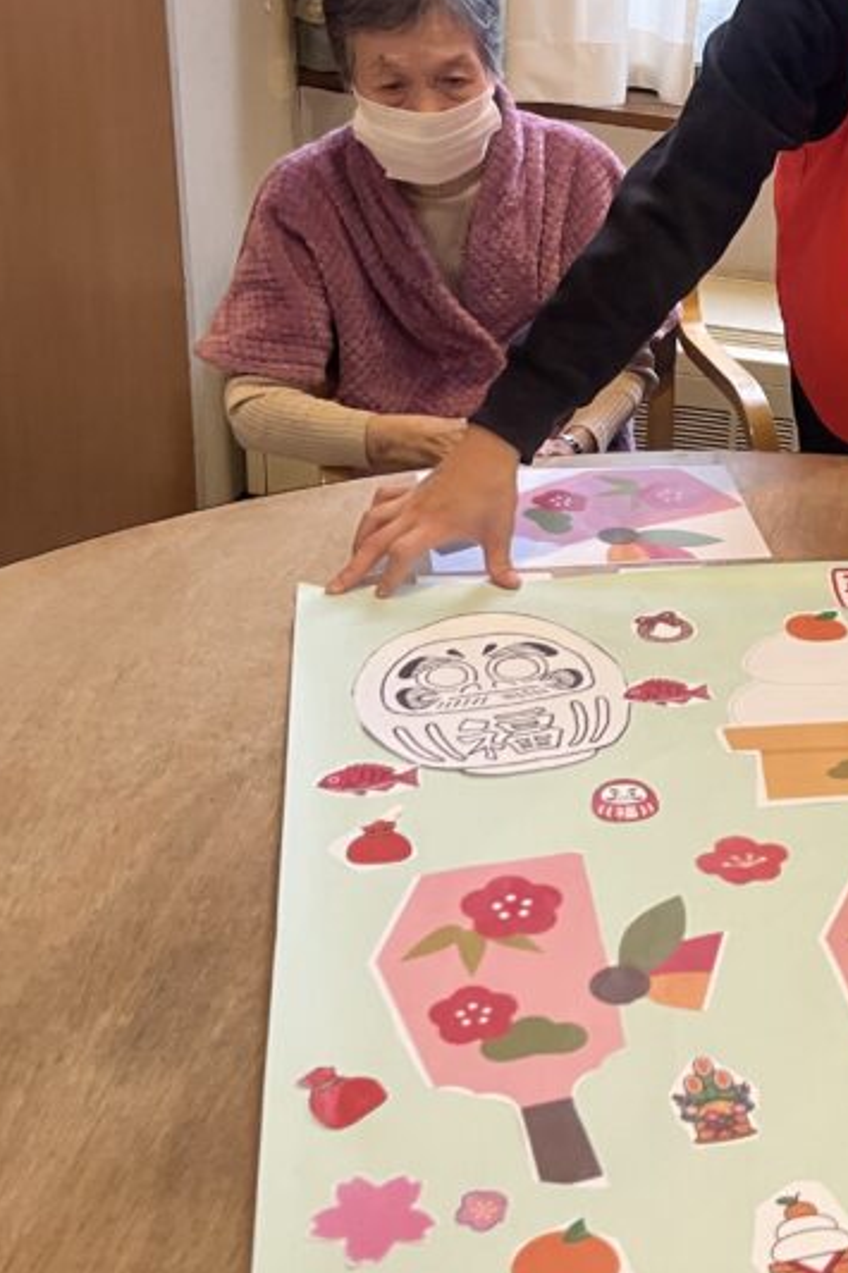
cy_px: 473
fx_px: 1838
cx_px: 1032
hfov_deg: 23.6
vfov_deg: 38.0
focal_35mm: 52
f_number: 1.6
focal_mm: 5.1
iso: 160
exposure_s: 1/50
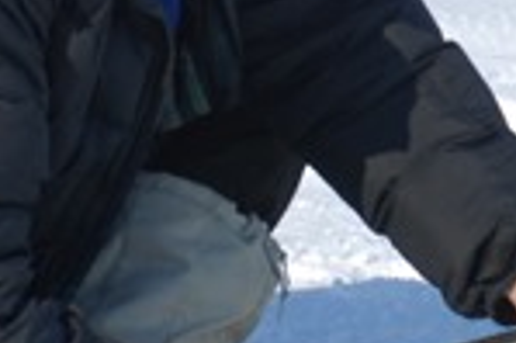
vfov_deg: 5.6
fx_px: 3465
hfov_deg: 8.5
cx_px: 485
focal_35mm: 242
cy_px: -38
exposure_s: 1/320
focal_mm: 28
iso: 100
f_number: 9
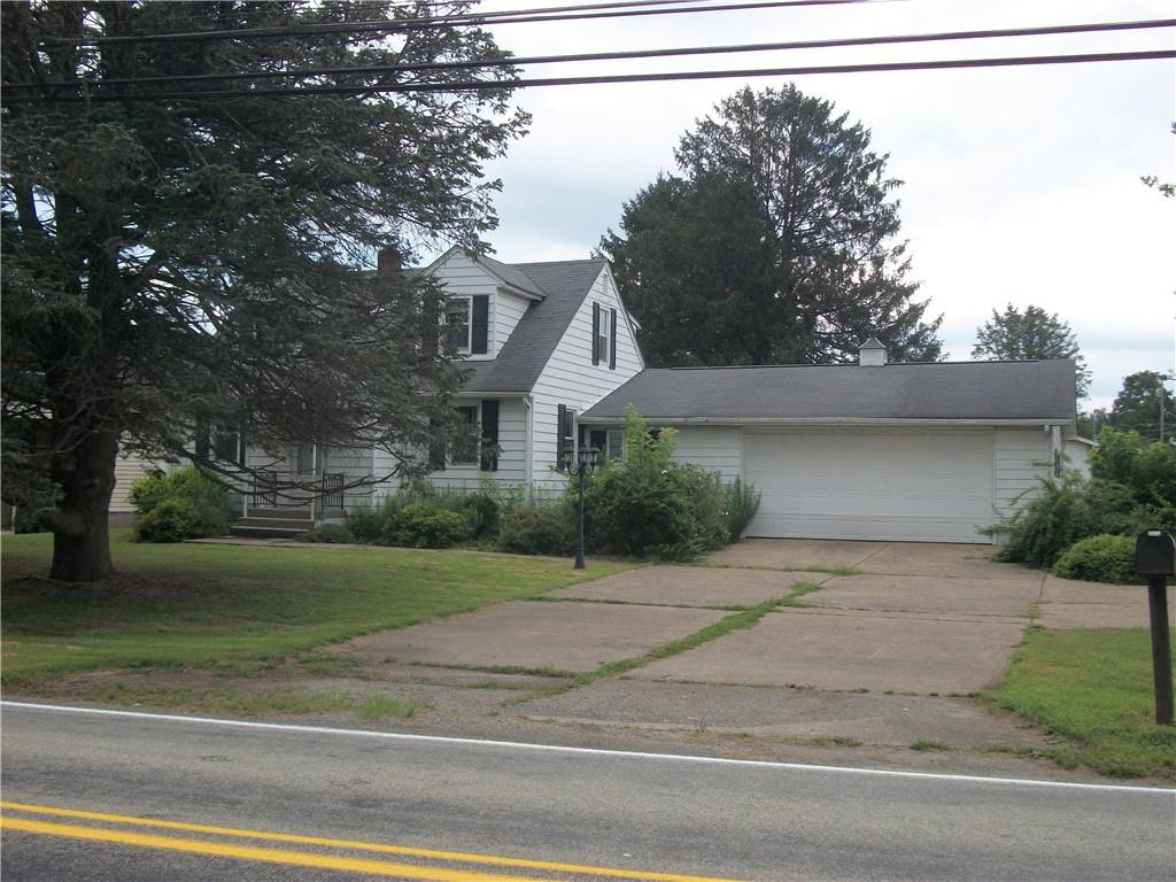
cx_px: 588
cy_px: 441
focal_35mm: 40
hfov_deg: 46.8
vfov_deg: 36.0
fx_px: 1359
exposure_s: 1/80
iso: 80
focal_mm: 7.1
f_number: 9.9
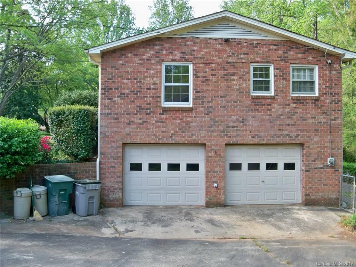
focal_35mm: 35
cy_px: 134
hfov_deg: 52.6
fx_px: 360
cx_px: 178
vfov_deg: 40.7
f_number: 3.5
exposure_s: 1/100
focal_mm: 6.2
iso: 64
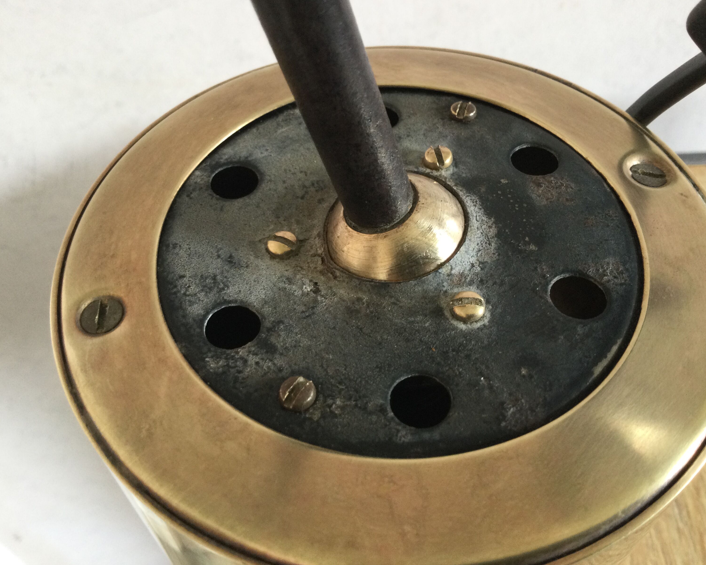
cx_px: 358
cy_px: 277
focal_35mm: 33
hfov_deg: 54.2
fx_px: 689
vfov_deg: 44.5
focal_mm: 3.3
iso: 80
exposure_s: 1/33
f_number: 2.4
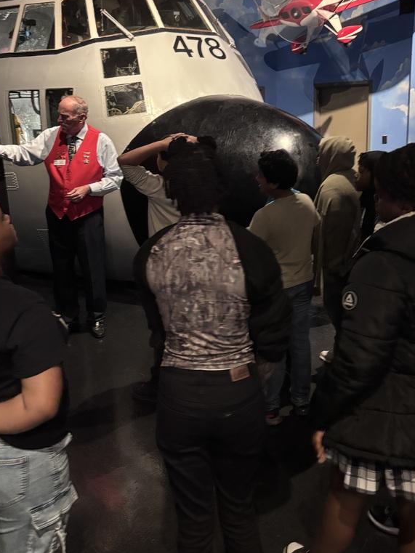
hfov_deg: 40.7
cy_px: 247
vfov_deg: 52.5
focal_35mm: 35
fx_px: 559
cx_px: 211
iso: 640
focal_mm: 5.96
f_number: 1.6
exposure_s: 1/30
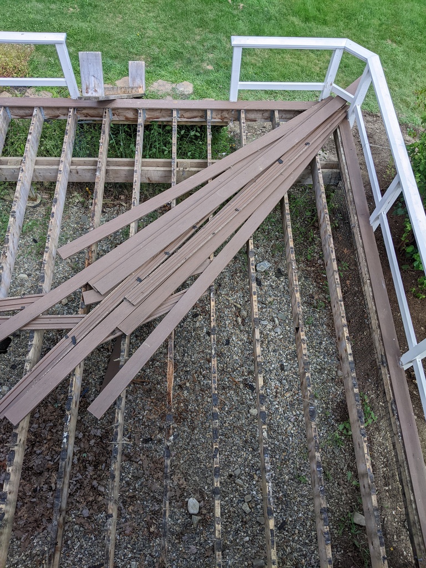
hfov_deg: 51.4
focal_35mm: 27
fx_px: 443
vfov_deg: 65.3
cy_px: 284
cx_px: 213
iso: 49
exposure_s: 1/2347
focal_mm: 4.44
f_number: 1.8
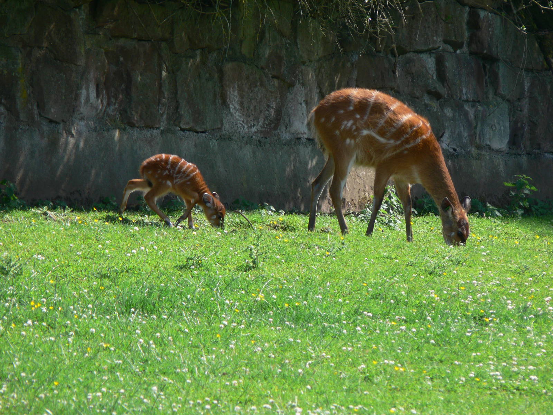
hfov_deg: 4.7
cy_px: 208
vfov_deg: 3.5
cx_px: 276
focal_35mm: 420
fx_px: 6710
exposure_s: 1/160
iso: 80
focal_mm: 88.8
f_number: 5.6
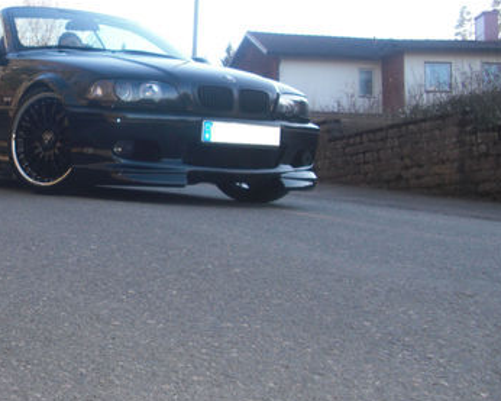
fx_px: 964
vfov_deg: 23.5
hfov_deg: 28.1
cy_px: 175
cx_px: 54
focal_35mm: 65
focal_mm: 6.3
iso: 50
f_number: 2.8
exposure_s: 1/125
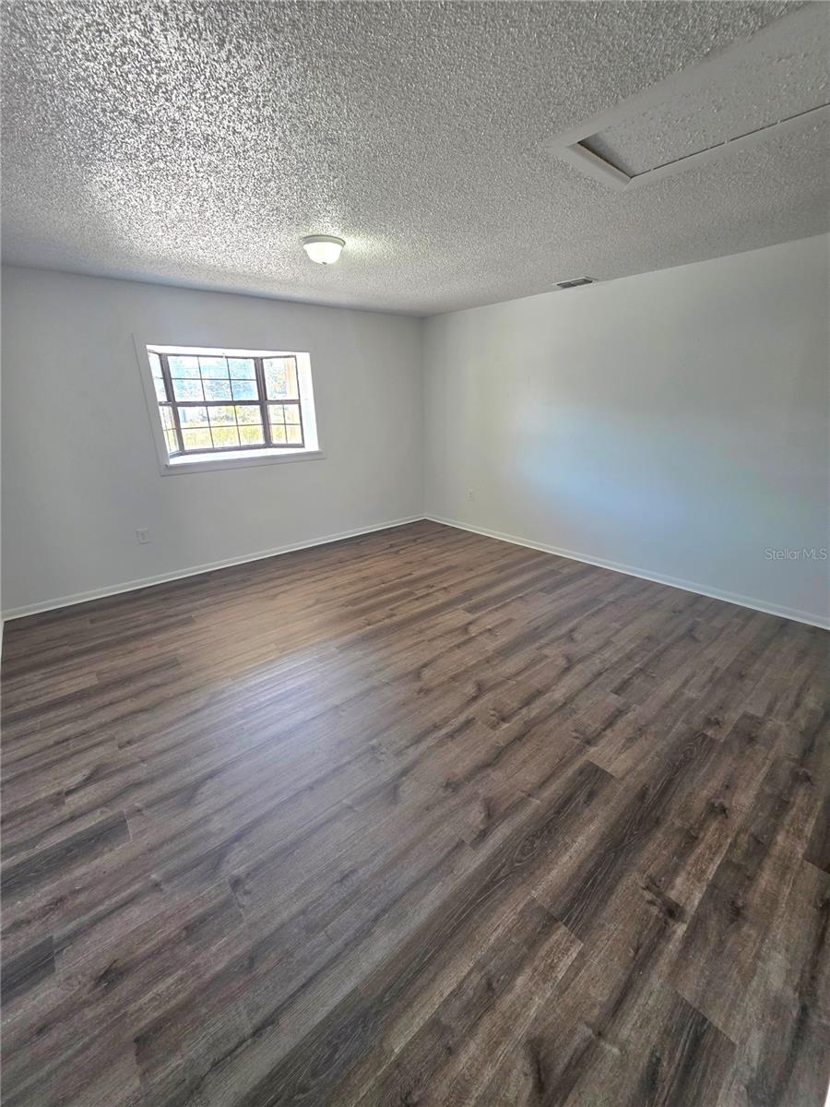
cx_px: 415
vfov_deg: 106.2
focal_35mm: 13
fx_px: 416
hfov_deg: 89.9
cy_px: 554
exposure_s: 1/120
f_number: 1.9
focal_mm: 2.2
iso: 200
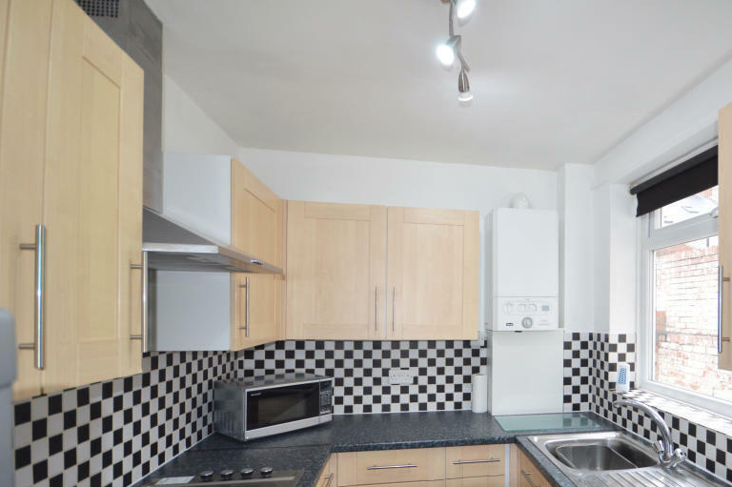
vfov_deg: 60.6
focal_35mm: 20
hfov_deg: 81.2
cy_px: 318
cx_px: 487
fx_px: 406
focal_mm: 10
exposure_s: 1/125
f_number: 4
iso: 400
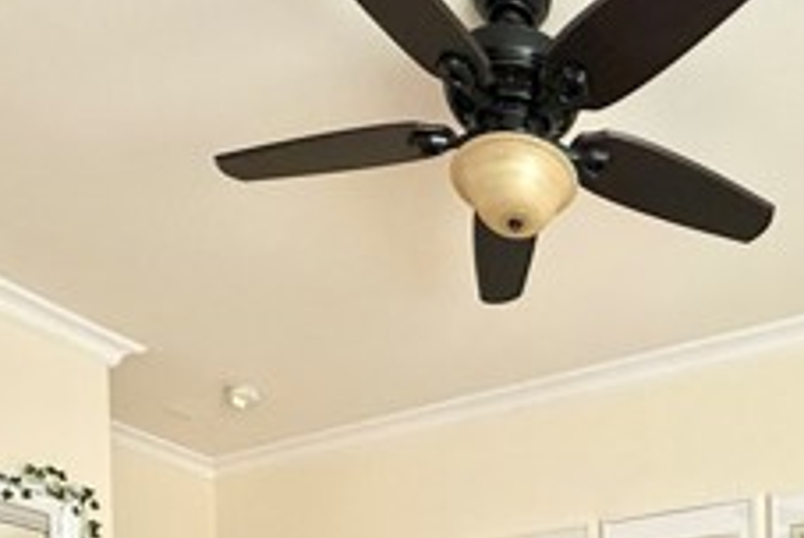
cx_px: 645
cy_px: 821
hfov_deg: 45.0
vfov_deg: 24.7
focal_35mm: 41
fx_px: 917
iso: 200
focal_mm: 2.22
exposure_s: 1/60
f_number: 2.2
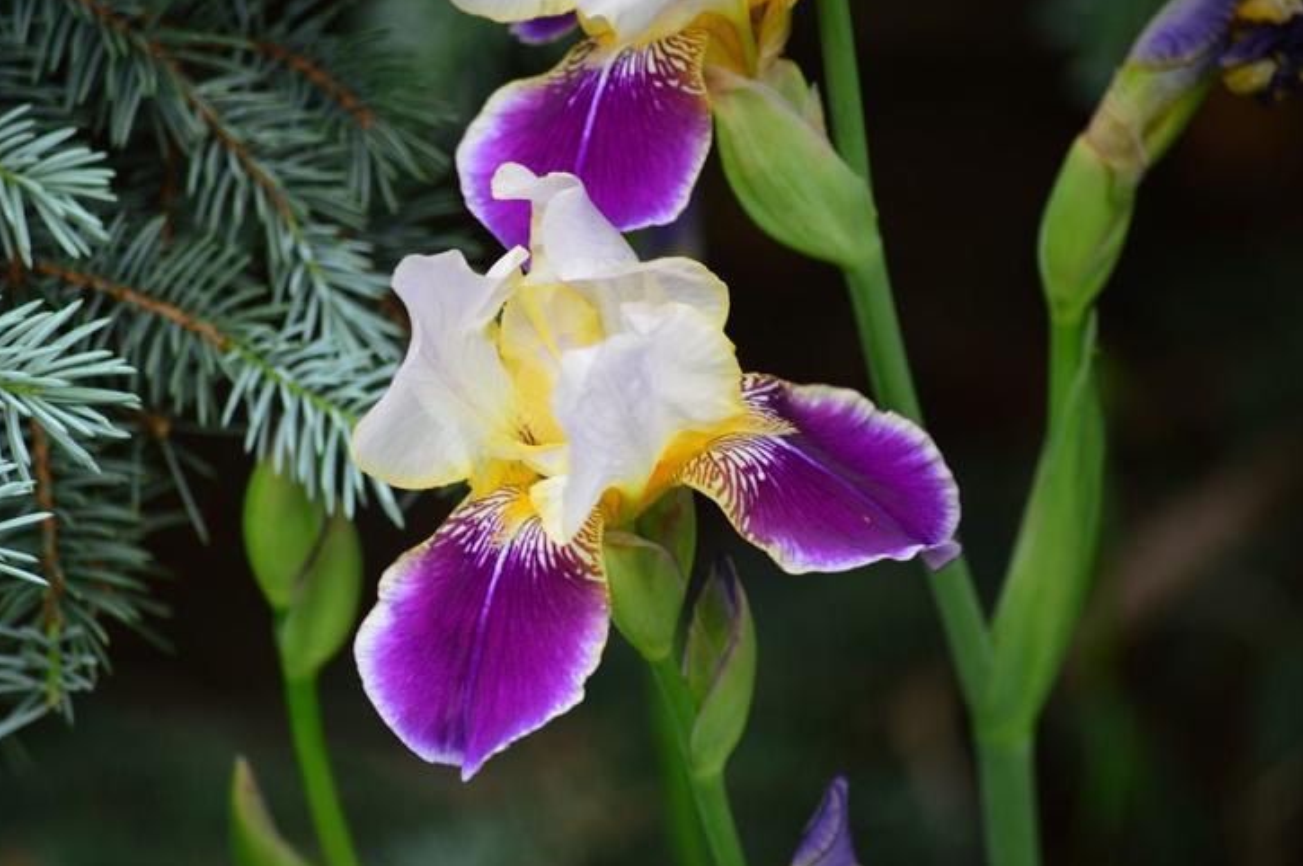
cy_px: 406
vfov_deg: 4.1
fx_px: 11969
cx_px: 591
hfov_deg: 6.2
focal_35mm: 331
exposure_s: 1/30
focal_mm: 200
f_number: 5.6
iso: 100
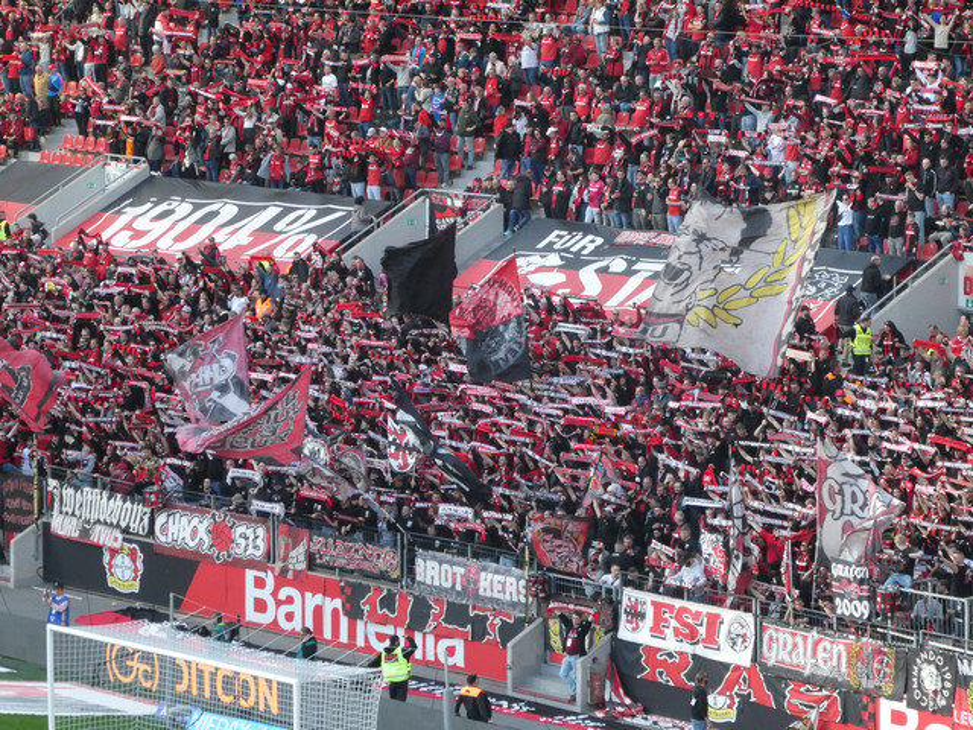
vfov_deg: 9.3
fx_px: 4497
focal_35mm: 160
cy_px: 365
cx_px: 486
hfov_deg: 12.3
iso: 320
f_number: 5.5
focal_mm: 28.7
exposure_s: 1/125
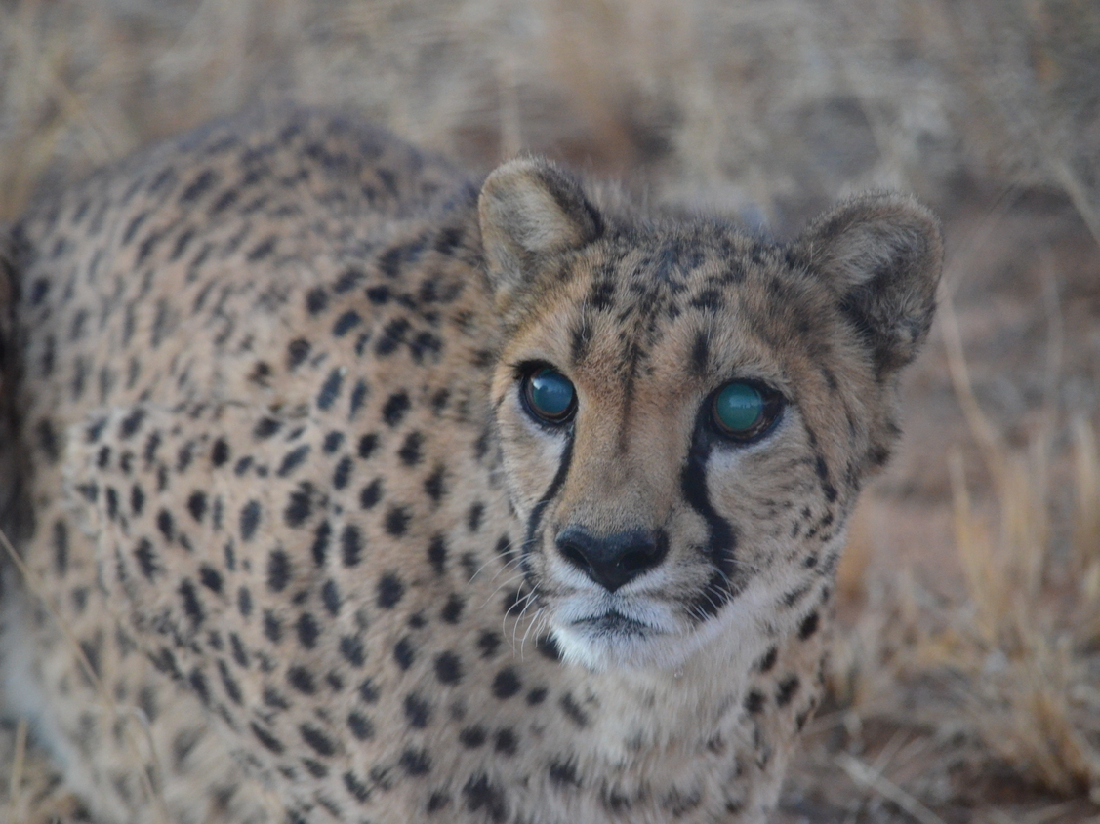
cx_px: 549
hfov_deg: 6.5
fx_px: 9613
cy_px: 412
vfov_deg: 4.9
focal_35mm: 303
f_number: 5
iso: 3200
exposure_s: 1/80
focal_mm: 185
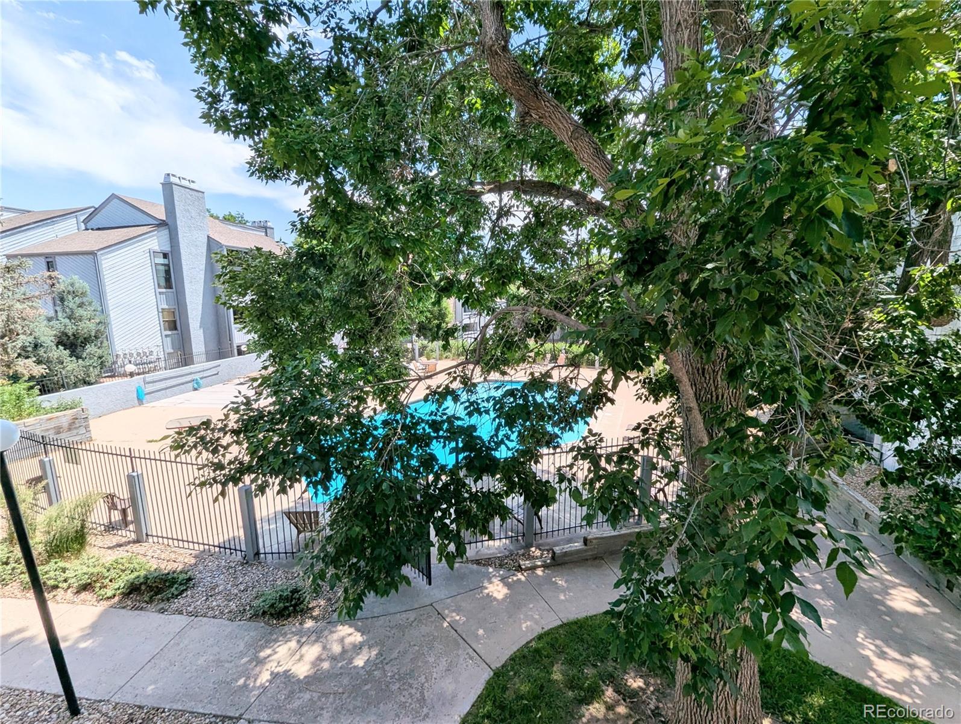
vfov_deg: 90.1
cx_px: 480
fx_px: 361
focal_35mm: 13
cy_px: 362
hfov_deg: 106.1
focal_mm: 1.95
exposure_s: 1/1634
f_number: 2.2
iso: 47
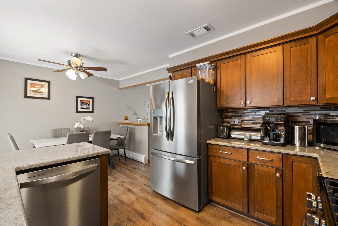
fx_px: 150
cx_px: 169
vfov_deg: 73.8
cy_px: 113
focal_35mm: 16
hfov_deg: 96.7
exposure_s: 2.5
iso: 640
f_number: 8
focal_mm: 16
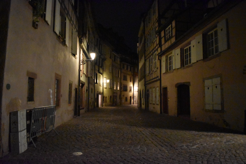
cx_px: 123
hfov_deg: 67.4
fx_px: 184
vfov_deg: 47.9
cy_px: 82
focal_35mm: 27
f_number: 3.5
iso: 12800
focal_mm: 18
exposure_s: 1/50
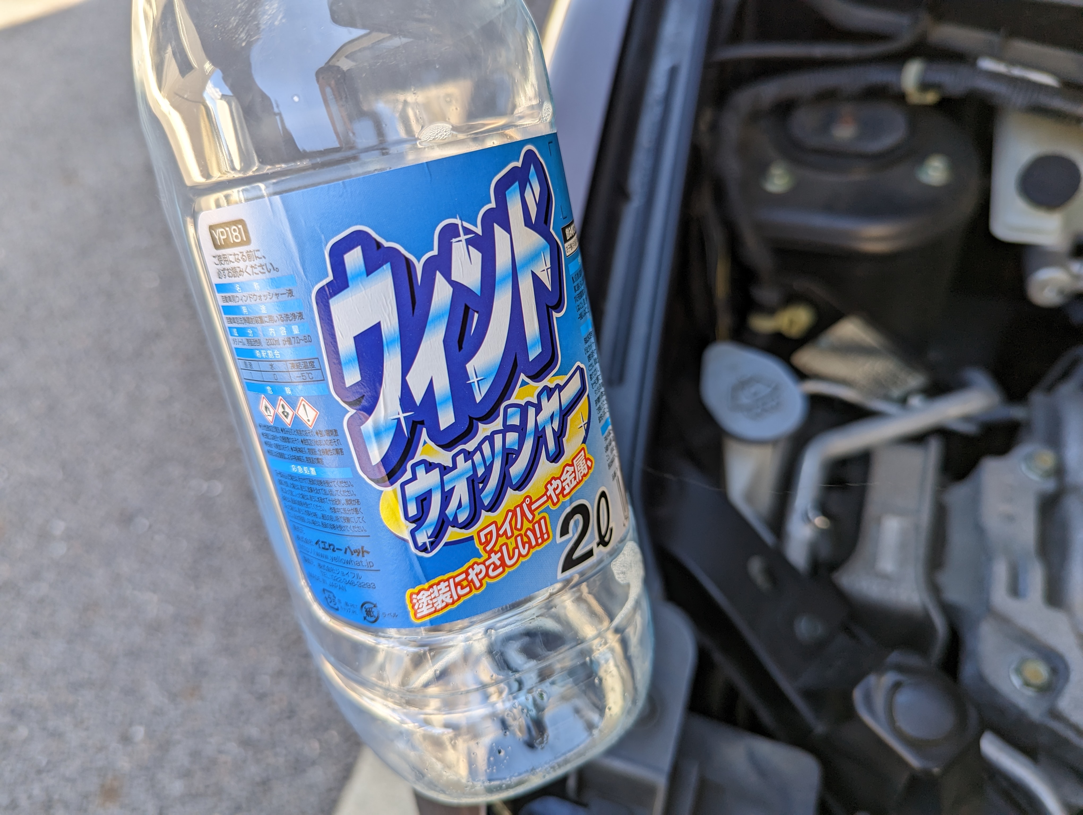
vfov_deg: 56.9
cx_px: 542
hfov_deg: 71.5
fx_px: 752
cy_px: 408
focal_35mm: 24
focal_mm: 6.81
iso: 40
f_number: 1.85
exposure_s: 1/146
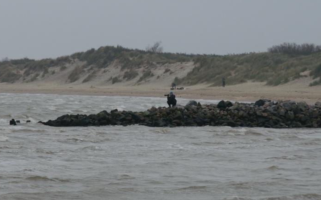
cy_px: 95
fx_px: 3061
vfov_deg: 3.8
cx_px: 163
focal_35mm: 350
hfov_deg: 6.0
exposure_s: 1/200
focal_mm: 200
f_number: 10
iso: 400
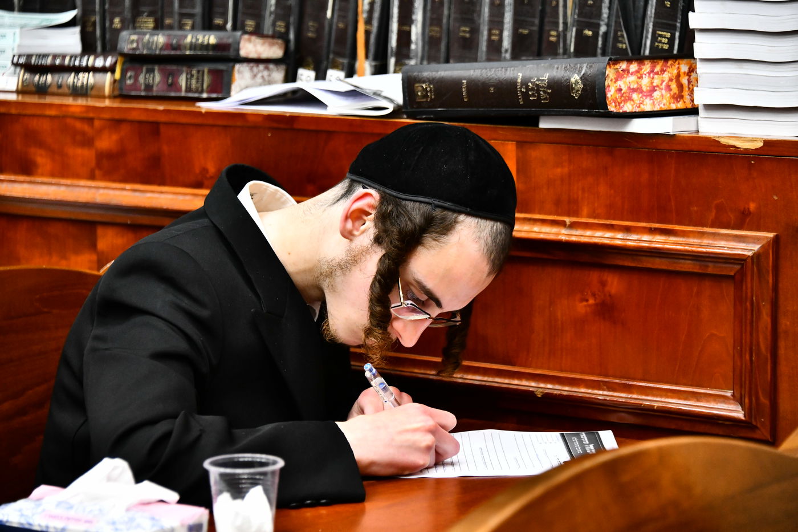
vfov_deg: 11.0
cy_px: 266
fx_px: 2770
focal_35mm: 125
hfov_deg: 16.4
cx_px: 399
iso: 3200
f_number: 5.6
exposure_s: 1/100
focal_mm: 125
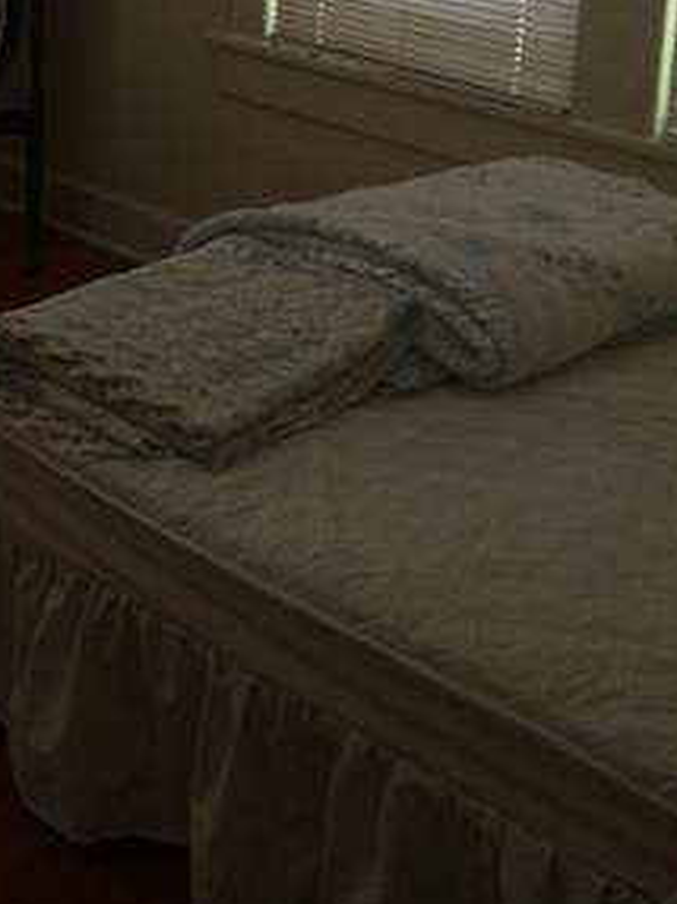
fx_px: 2037
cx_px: -142
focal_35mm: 78
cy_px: -13
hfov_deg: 17.9
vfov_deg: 23.9
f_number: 2.2
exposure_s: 1/30
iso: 125
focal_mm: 4.15
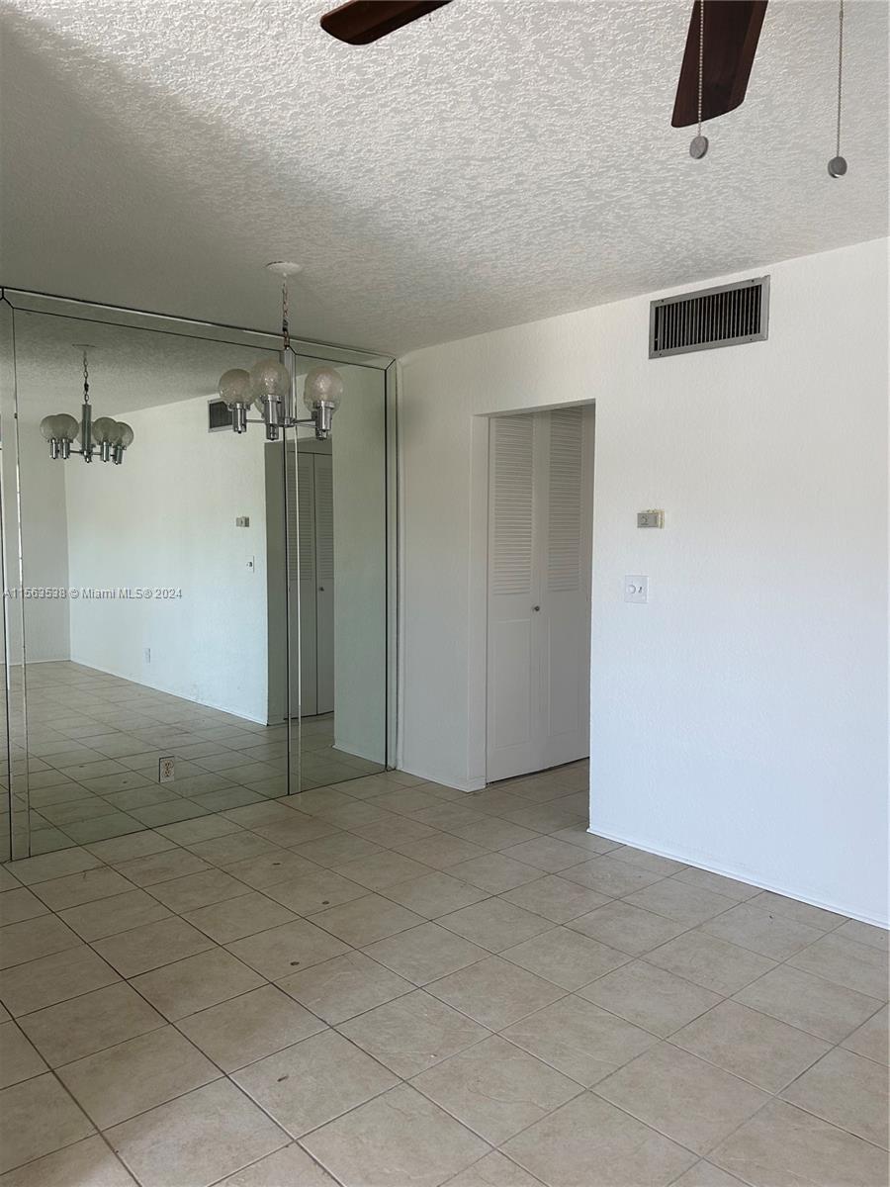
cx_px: 445
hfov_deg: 53.1
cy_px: 594
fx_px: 891
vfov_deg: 67.3
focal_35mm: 26
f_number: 1.5
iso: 80
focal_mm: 5.7
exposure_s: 1/121
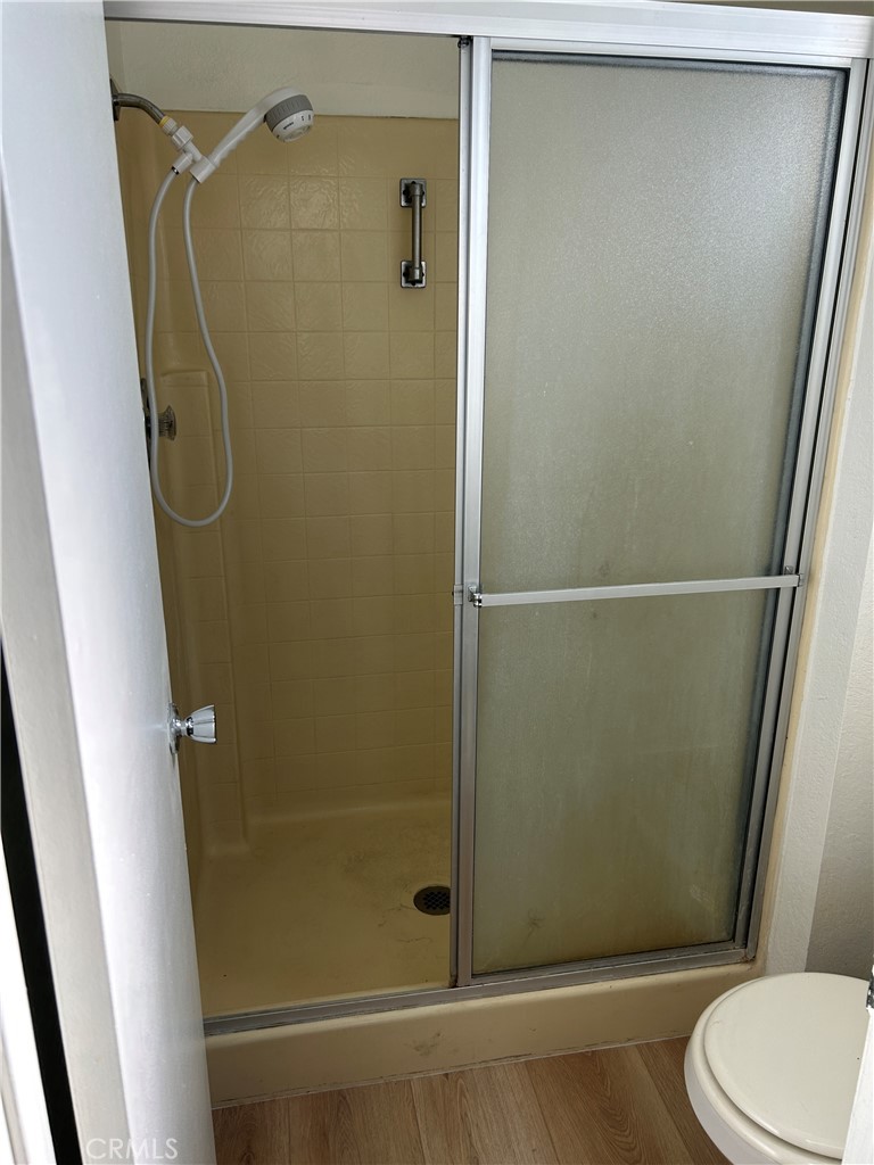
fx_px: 875
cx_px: 437
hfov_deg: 53.1
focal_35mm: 26
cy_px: 582
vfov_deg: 67.3
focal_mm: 5.7
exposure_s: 1/168
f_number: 1.5
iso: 40
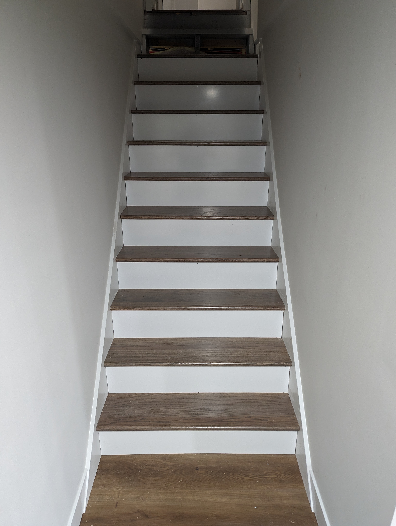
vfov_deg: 71.5
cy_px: 263
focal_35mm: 24
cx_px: 198
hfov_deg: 56.9
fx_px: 365
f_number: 1.85
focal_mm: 6.81
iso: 364
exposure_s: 1/24
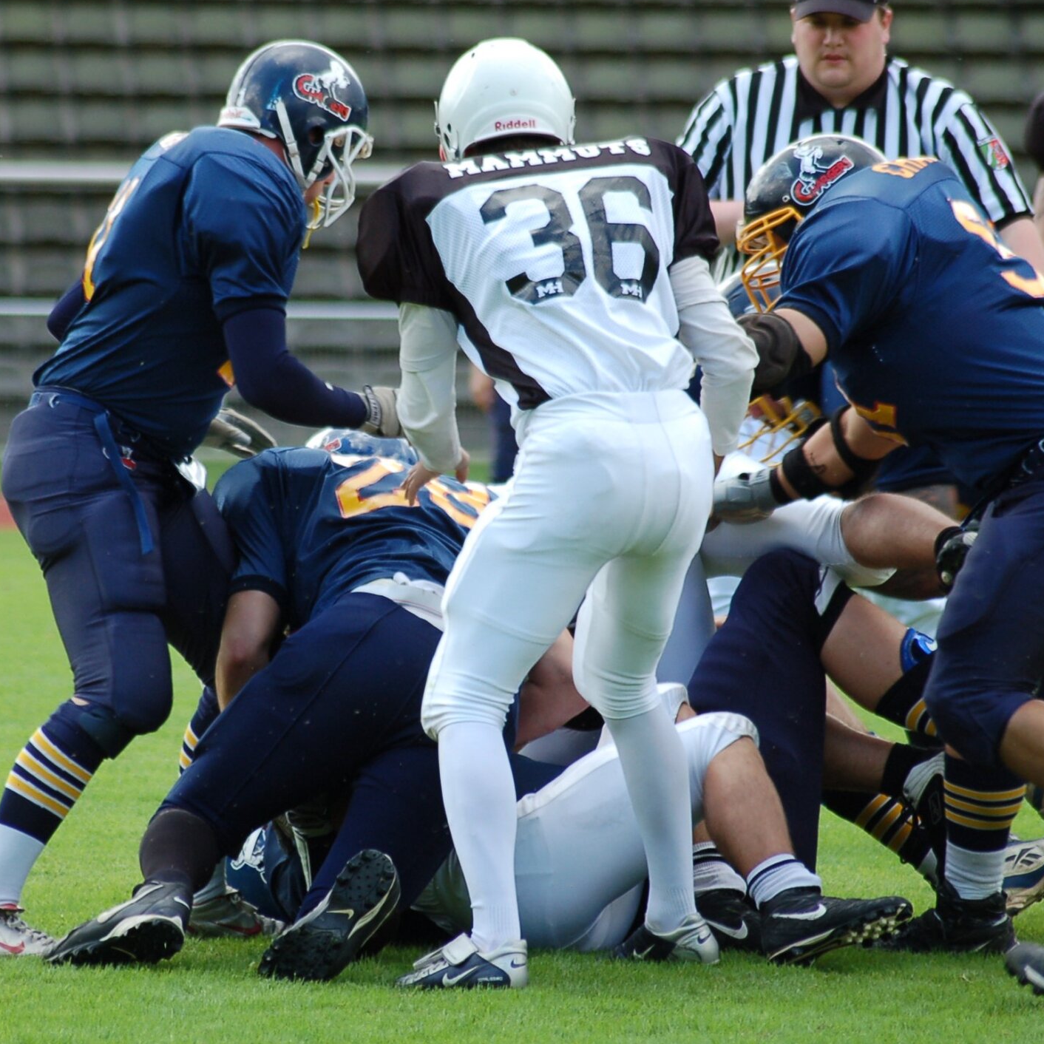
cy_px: 519
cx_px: 408
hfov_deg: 5.2
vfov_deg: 5.2
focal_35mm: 337
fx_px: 11499
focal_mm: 170
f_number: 4.8
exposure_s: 1/500
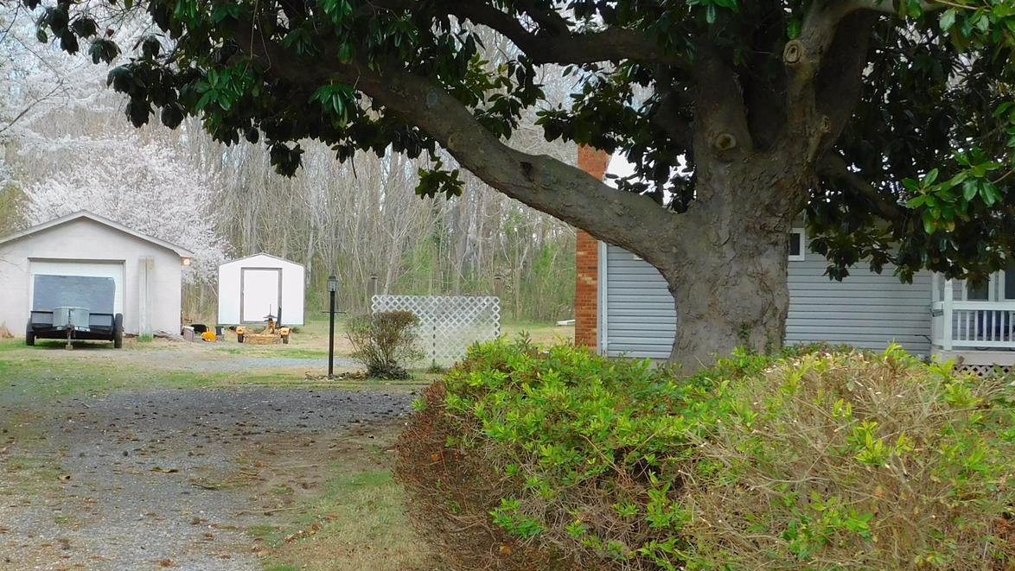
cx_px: 290
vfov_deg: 21.1
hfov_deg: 36.0
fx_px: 1534
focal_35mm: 57
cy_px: 312
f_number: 3.2
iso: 125
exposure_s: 1/320
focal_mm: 5.3
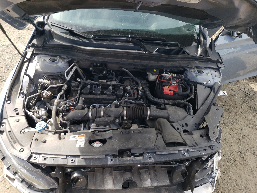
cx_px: 128
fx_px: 193
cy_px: 96
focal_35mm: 26
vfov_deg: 53.1
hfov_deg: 67.3
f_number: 1.5
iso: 50
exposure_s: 1/769
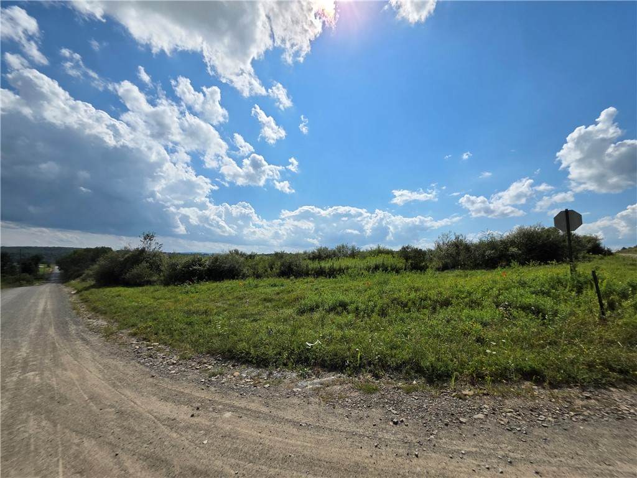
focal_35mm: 13
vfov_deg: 89.9
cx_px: 318
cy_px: 239
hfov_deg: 106.2
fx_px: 239
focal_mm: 2.2
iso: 40
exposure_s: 1/5271
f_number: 1.9
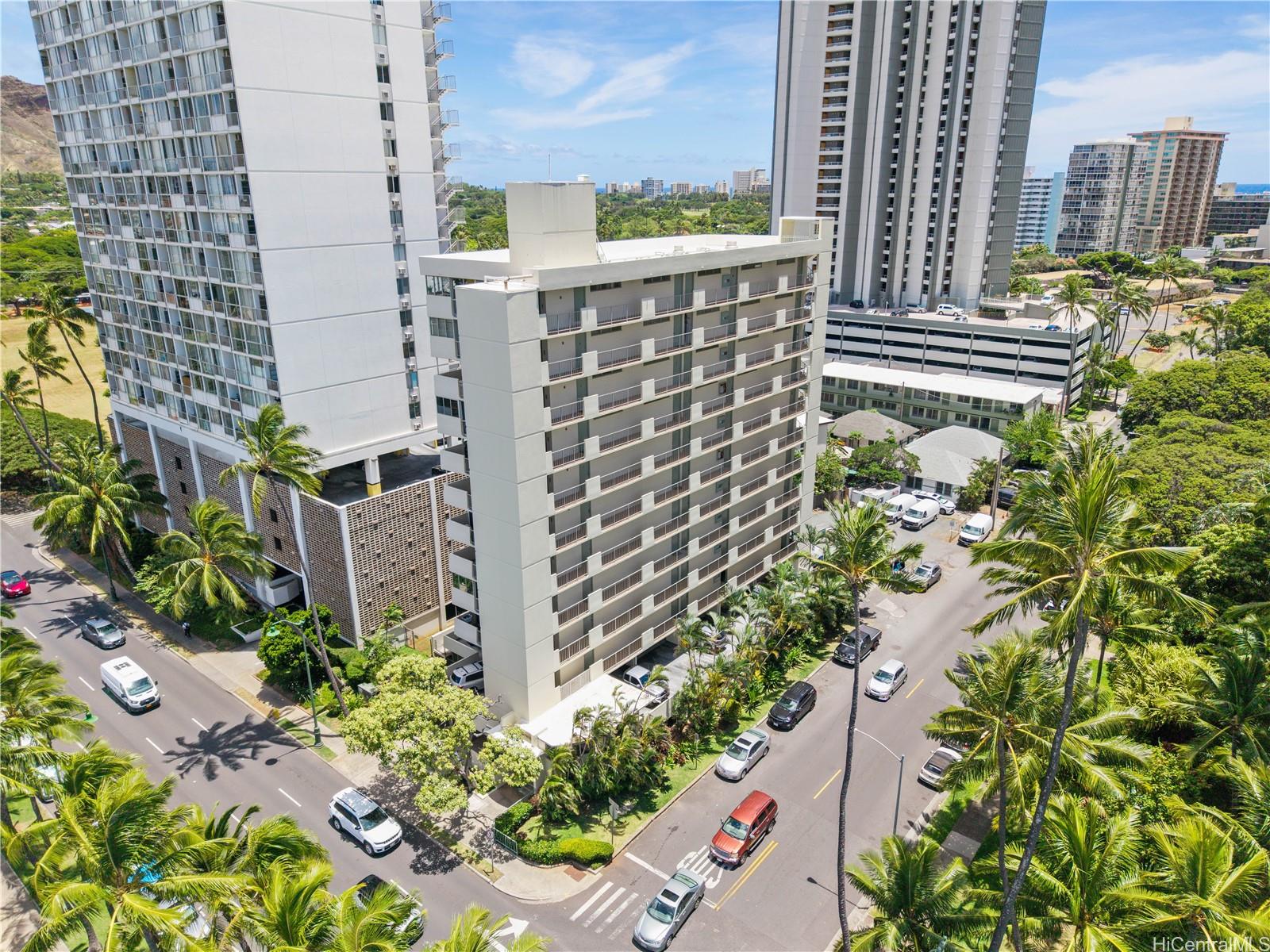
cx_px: 635
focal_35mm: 24
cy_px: 476
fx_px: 881
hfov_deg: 71.6
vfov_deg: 56.8
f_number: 1.8
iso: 230
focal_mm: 8.67
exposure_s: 1/4000
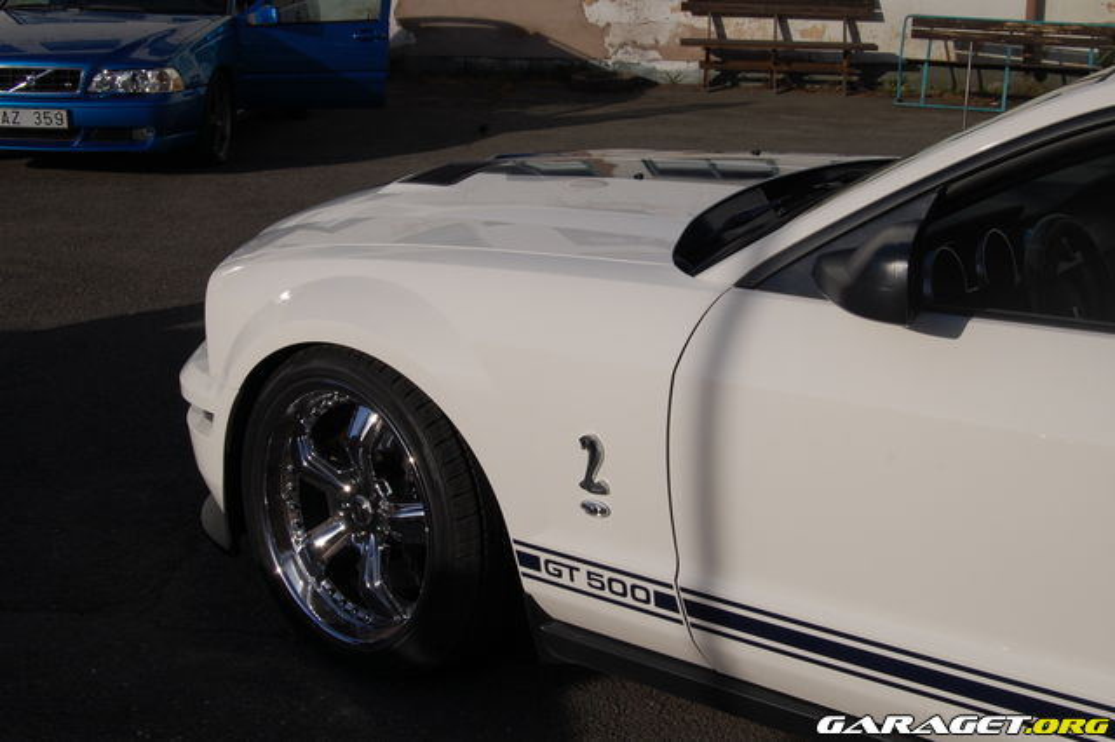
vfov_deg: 26.5
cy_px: 371
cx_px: 558
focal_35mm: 51
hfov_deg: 38.9
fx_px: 1579
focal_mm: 34
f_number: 11
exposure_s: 1/500
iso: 200
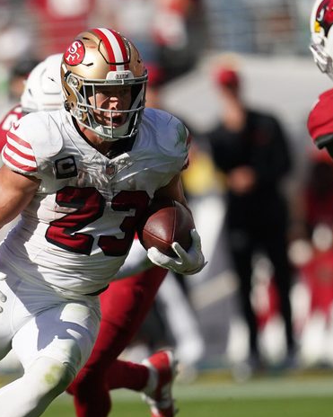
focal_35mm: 829
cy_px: 244
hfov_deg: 1.9
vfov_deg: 2.3
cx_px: 74
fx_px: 10216
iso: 800
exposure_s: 1/16000
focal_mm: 400
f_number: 2.8
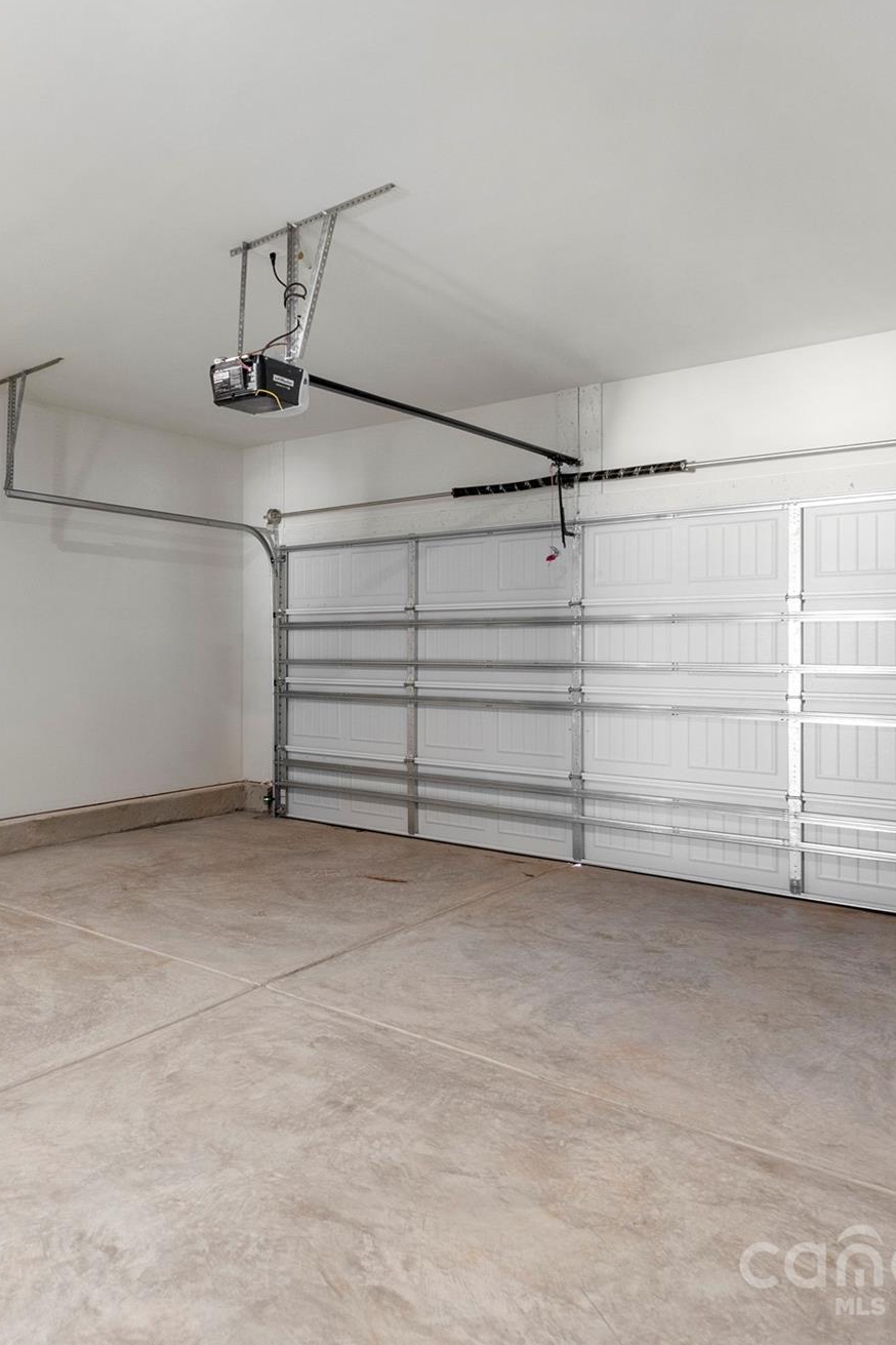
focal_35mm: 25
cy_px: 655
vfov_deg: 71.5
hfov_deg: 50.0
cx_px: 270
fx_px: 933
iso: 800
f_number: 4
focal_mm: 16
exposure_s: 1/13
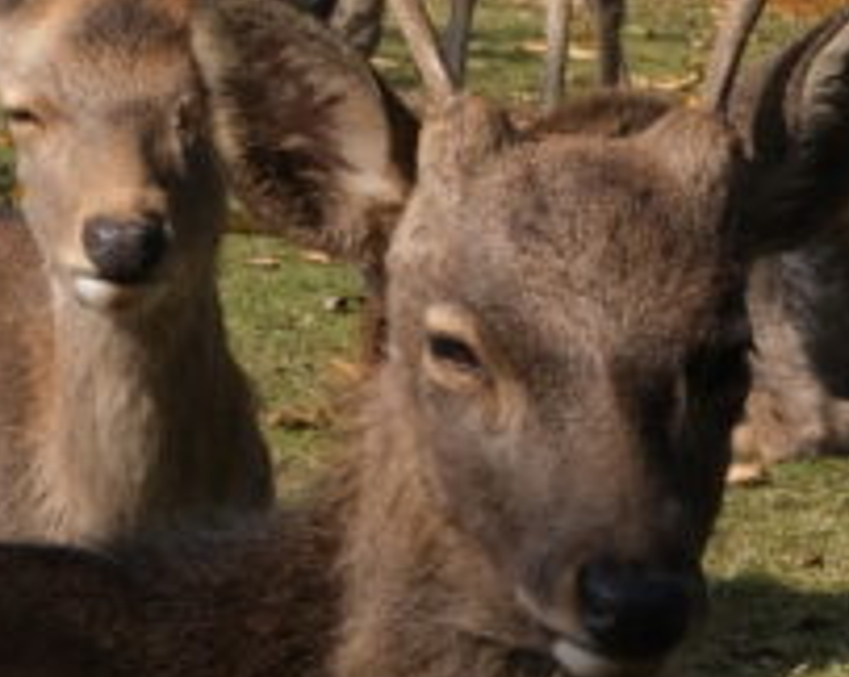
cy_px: 186
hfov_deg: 8.1
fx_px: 5824
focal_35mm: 232
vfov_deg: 6.7
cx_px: -657
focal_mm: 32.9
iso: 320
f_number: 22
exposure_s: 1/100
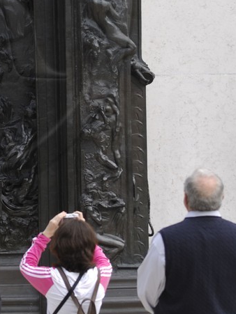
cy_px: -6
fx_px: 3256
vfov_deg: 5.5
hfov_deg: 4.1
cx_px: -83
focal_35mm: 358
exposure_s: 1/160
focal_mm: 70
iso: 100
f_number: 4.2
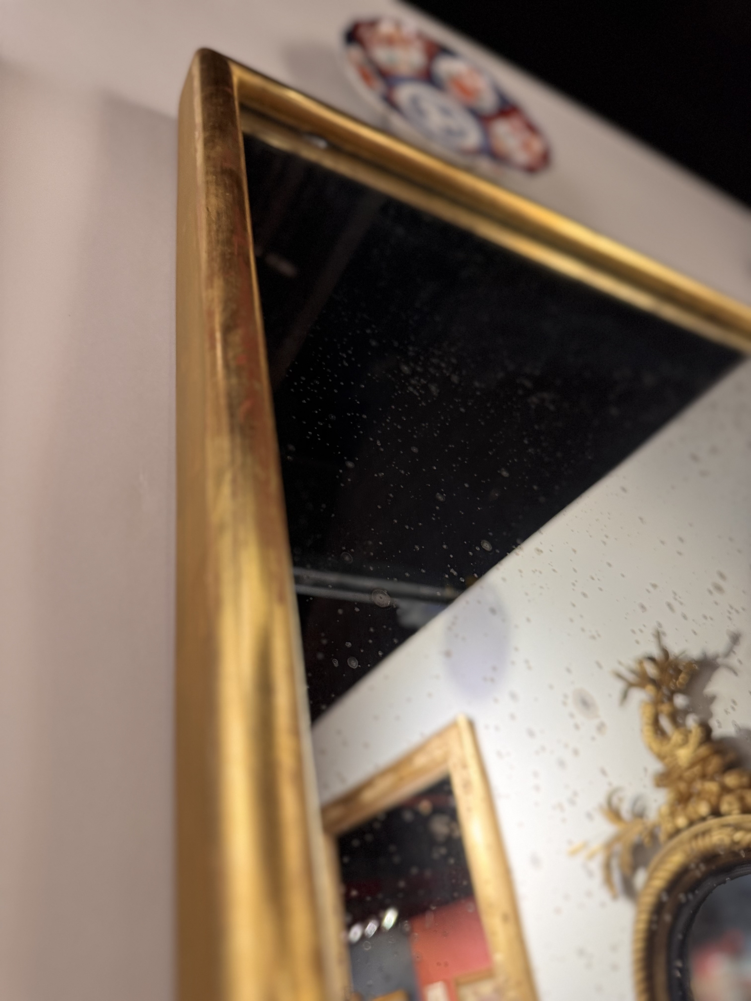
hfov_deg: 56.8
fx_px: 694
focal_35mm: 24
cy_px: 500
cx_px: 376
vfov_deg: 71.6
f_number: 1.78
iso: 200
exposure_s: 1/60
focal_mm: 6.76
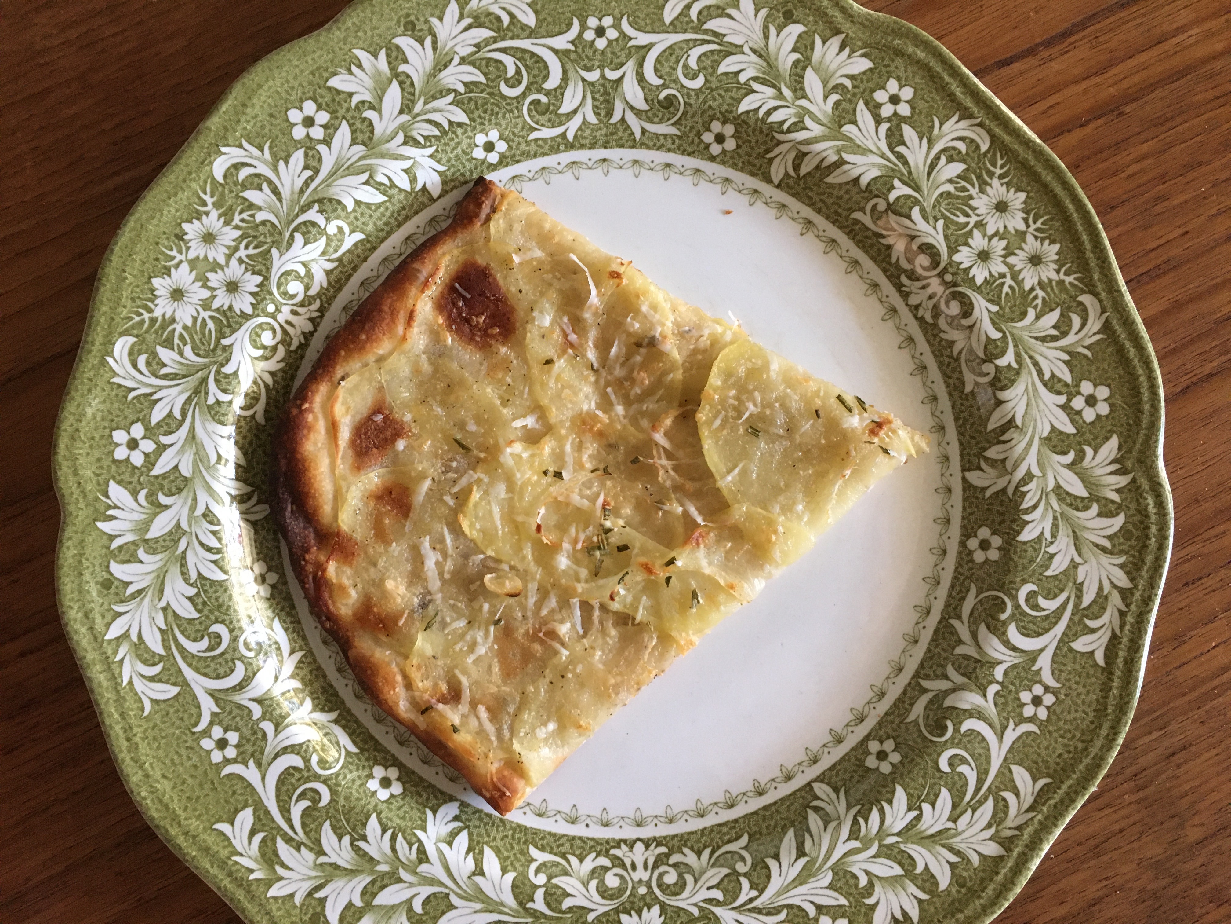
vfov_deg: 48.2
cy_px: 462
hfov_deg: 61.7
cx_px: 616
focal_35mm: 29
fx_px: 1031
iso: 200
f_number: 2.2
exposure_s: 1/30
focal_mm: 4.15
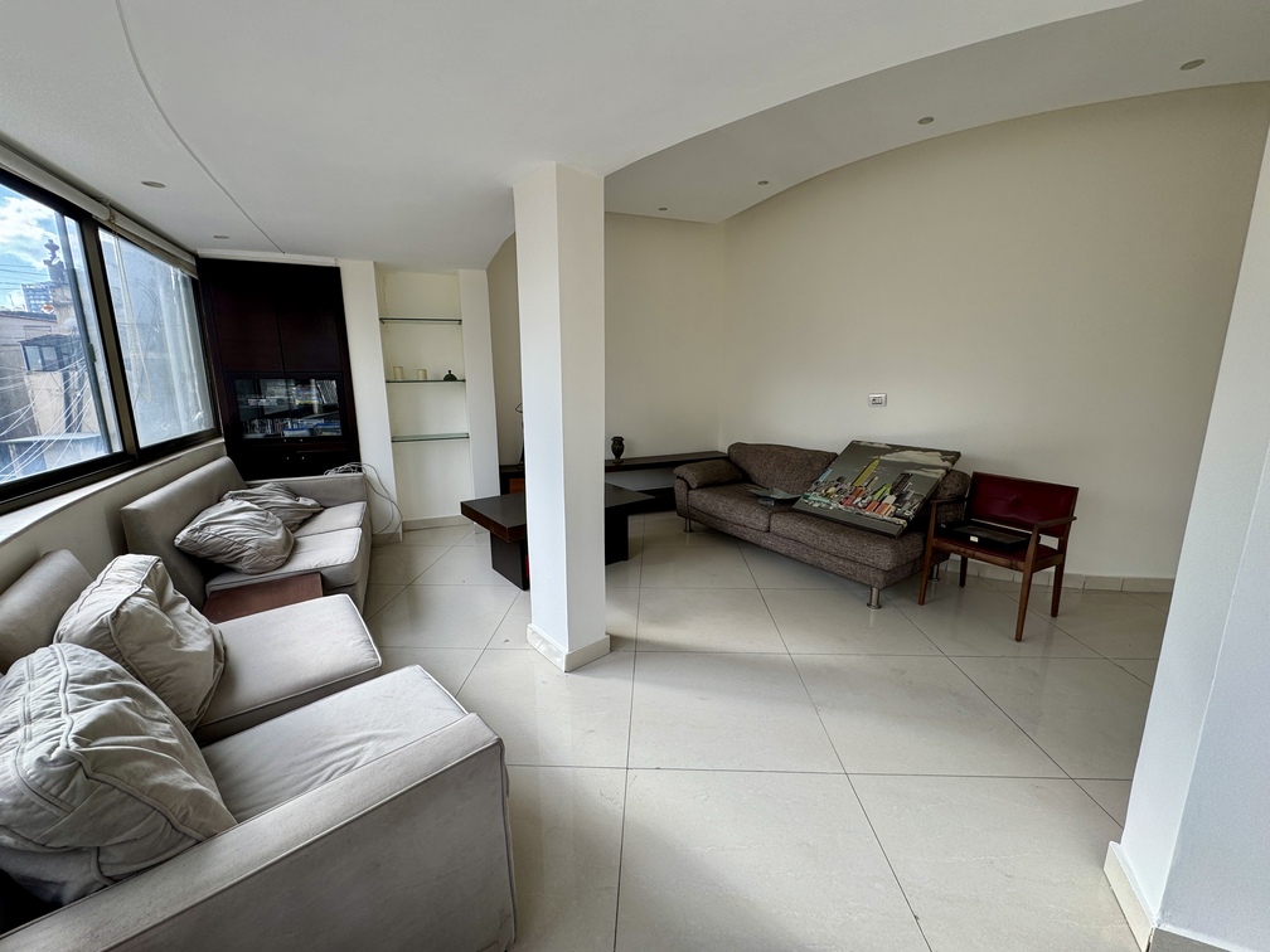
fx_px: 514
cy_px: 476
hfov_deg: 102.1
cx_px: 635
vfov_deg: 85.7
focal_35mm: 14
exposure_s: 1/164
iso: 40
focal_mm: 2.22
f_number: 2.2
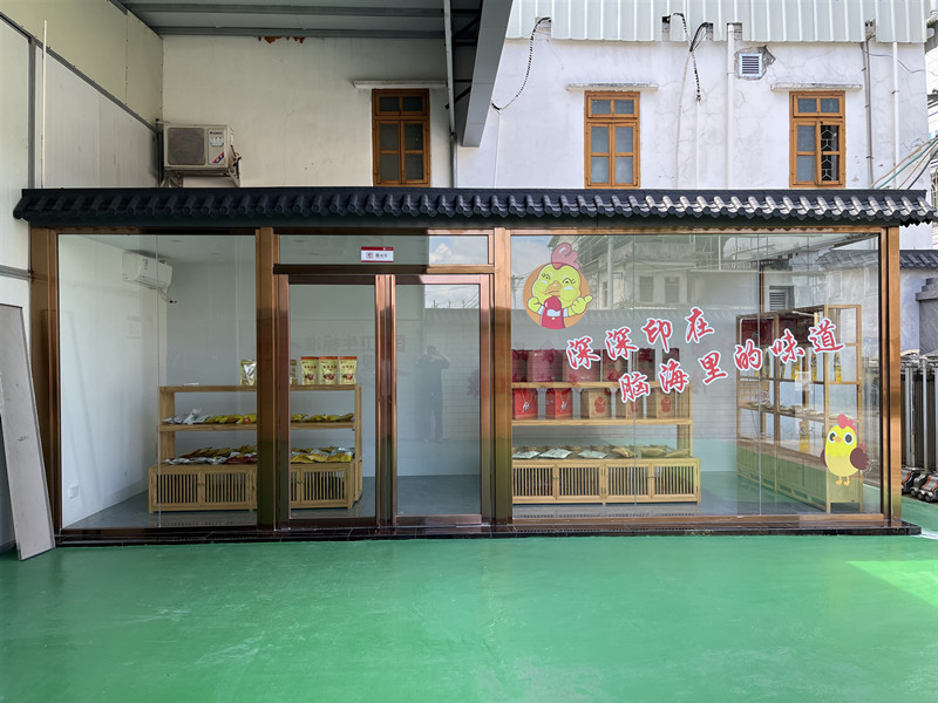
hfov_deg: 67.3
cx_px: 469
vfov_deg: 53.1
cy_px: 352
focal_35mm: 26
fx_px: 705
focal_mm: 5.1
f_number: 1.6
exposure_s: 1/461
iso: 50
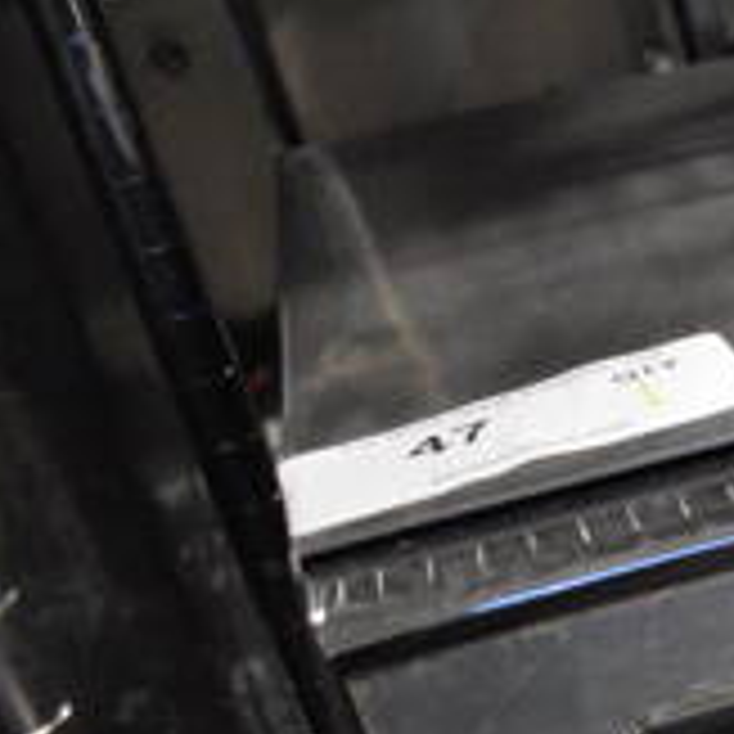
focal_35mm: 86
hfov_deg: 17.1
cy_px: 770
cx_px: 1261
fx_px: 2063
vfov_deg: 19.5
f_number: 3.5
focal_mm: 18
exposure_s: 1/125
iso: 8000
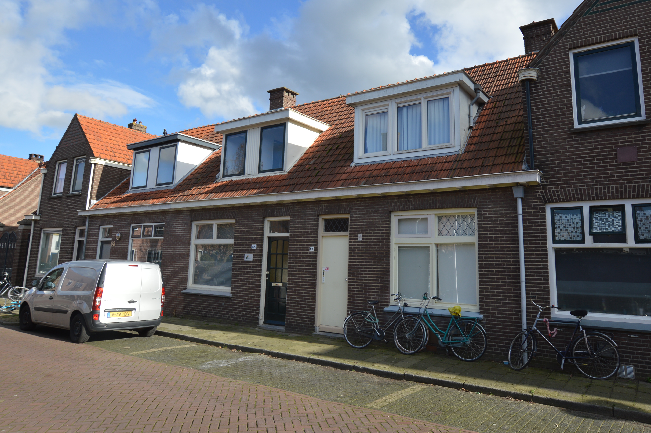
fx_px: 426
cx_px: 352
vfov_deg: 53.6
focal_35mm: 24
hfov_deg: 74.6
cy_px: 186
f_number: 7.1
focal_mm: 13
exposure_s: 1/200
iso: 100
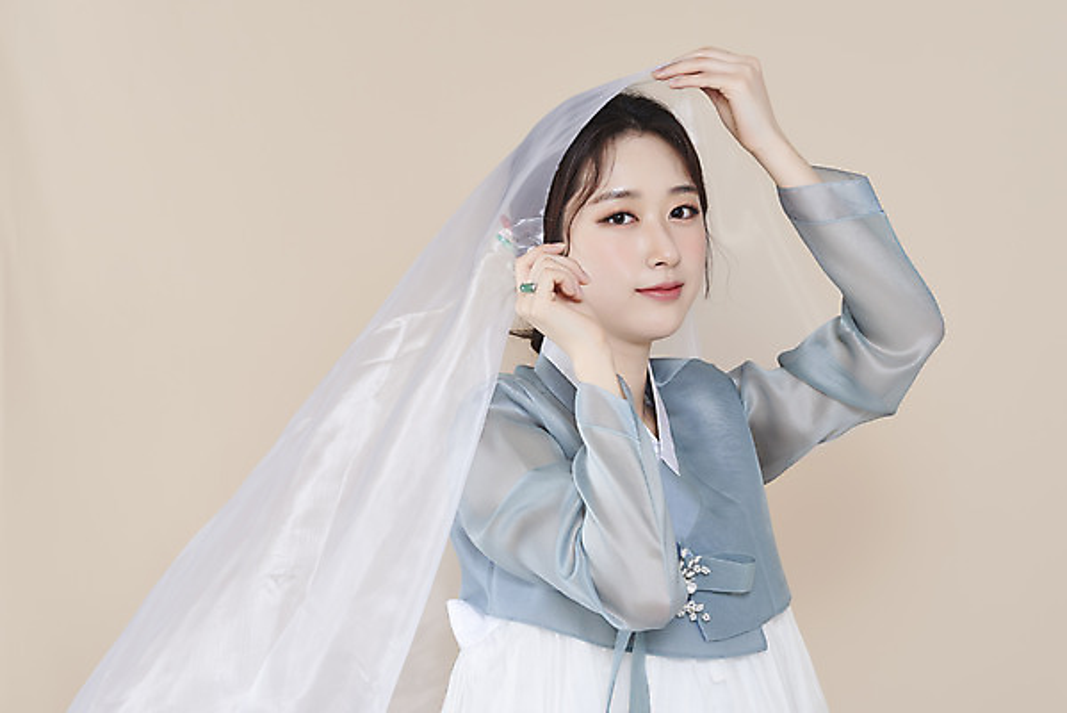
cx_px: 534
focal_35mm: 105
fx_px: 3113
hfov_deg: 19.4
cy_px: 356
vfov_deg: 13.1
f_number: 11
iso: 64
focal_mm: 105
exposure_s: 1/125
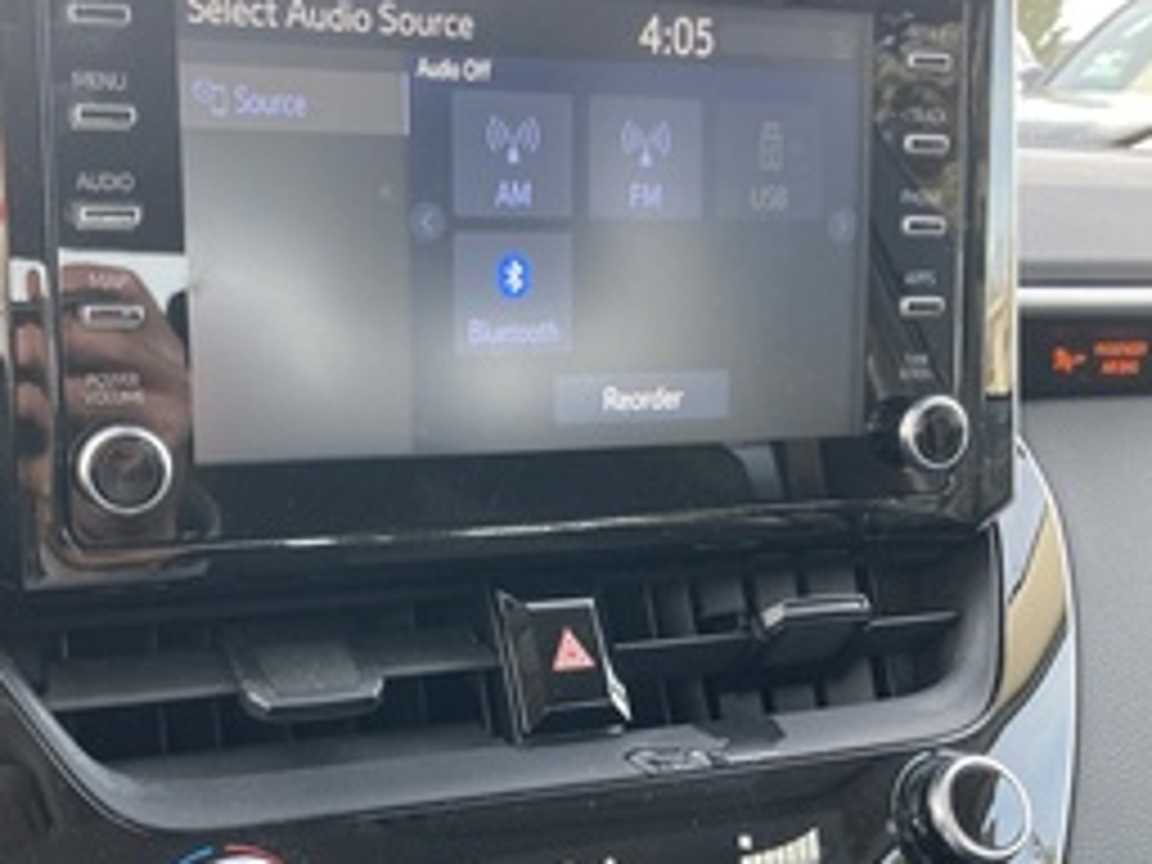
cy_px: 538
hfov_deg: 41.1
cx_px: 477
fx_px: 1531
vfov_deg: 31.4
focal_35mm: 46
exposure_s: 1/54
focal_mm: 3.99
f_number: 1.8
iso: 50
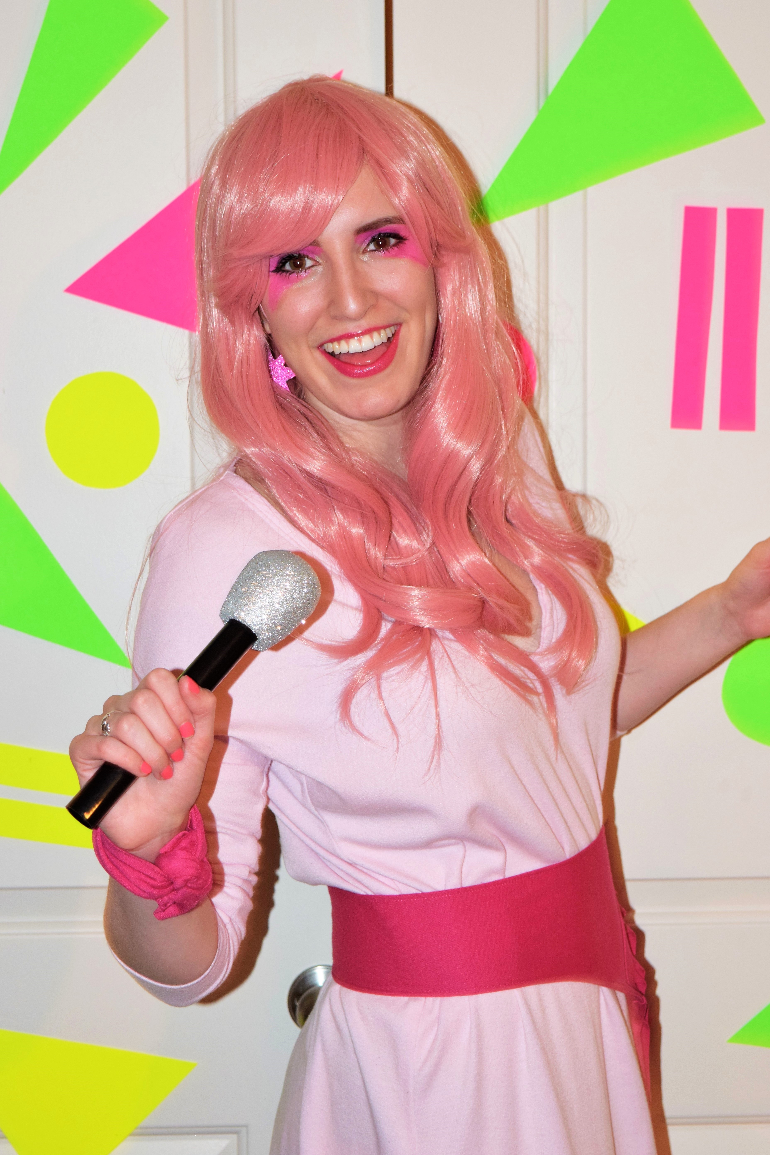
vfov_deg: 28.1
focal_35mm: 72
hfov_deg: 18.9
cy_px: 578
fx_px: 2310
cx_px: 385
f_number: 5.3
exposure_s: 1/30
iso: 800
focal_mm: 48
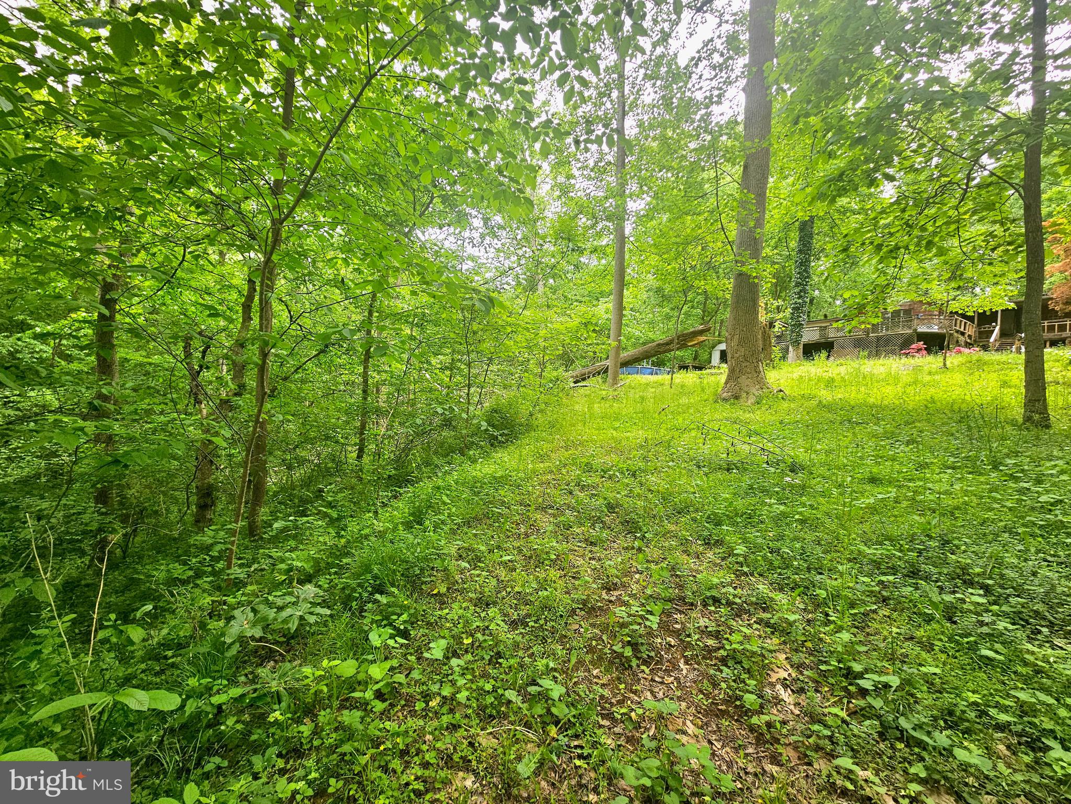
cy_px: 402
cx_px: 536
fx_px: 402
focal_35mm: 13
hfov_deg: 106.2
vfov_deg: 89.9
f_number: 2.2
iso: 50
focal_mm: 2.2
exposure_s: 1/189
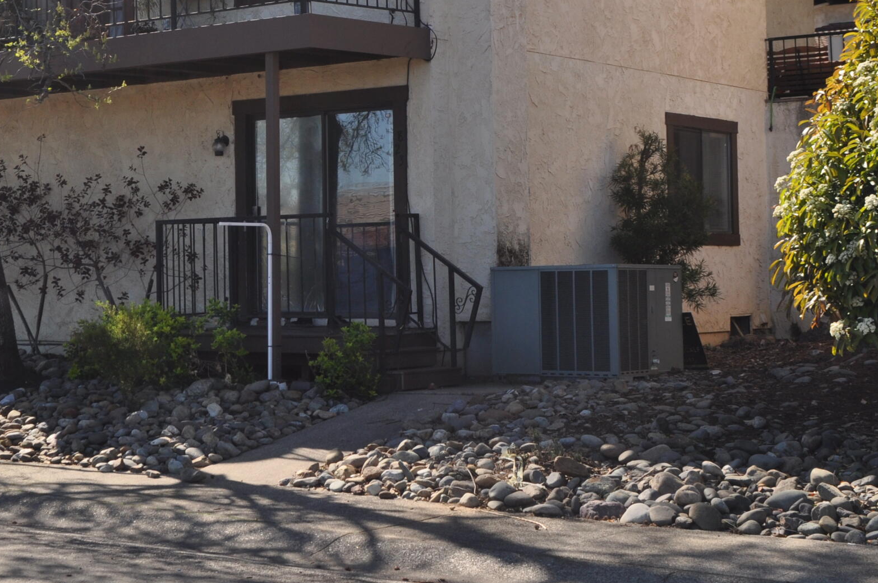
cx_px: 244
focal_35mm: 69
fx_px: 1681
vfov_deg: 19.6
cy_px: 167
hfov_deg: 28.9
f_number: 8
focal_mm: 24
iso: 200
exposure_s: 1/250
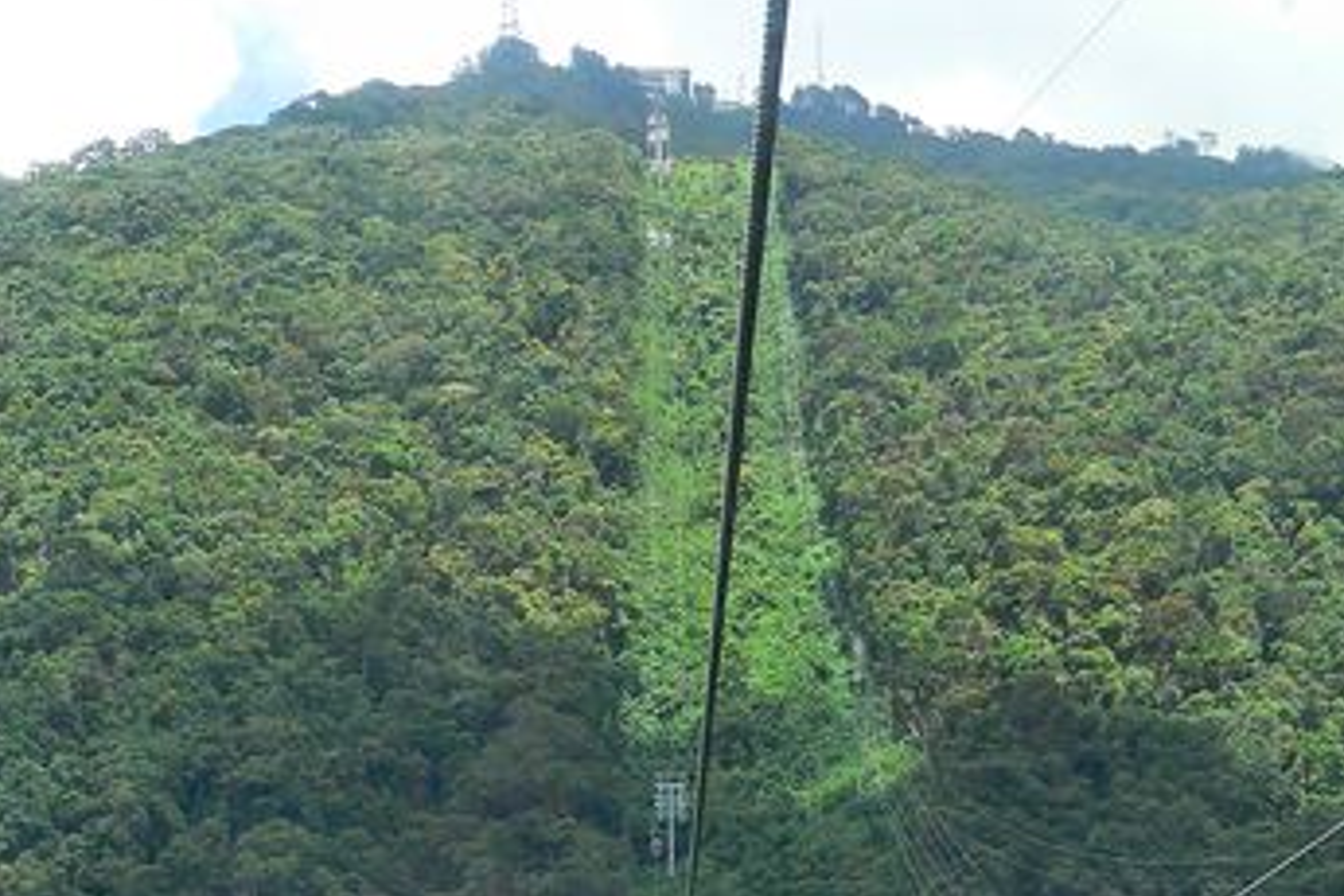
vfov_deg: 15.7
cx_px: 719
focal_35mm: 86
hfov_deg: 23.6
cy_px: 756
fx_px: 3210
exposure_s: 1/125
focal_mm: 9.4
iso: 80
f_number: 4
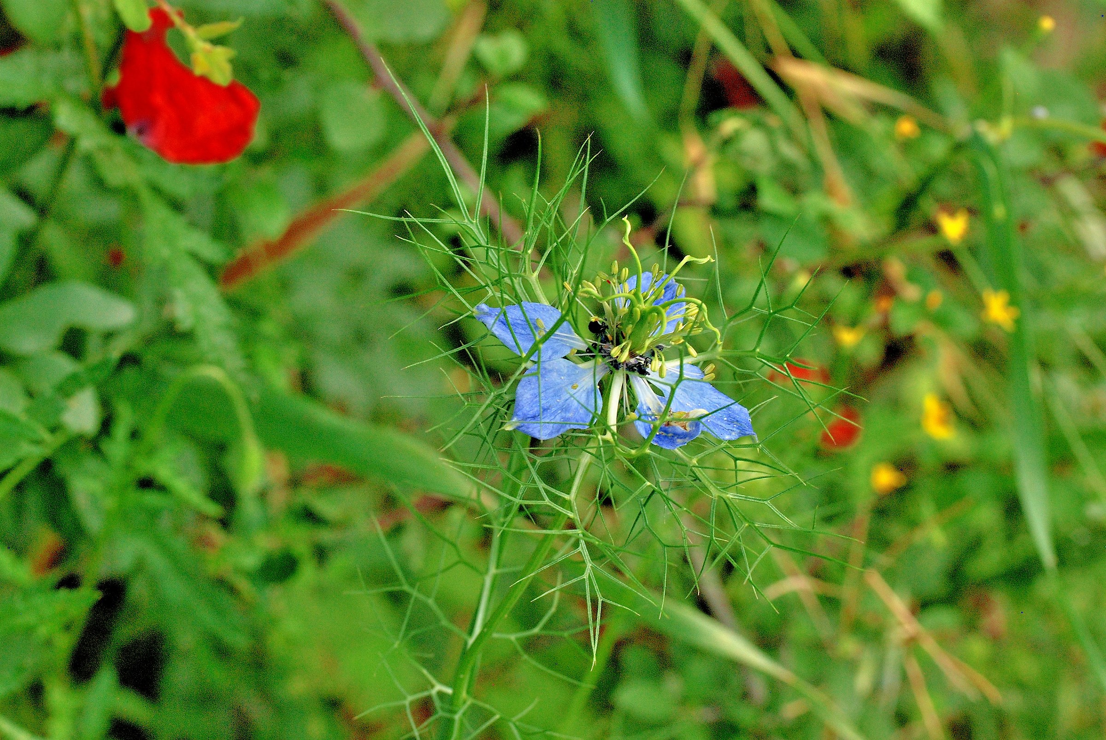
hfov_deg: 22.6
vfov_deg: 15.2
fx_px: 2768
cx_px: 553
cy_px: 370
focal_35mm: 90
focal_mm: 60
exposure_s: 1/100
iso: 400
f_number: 11
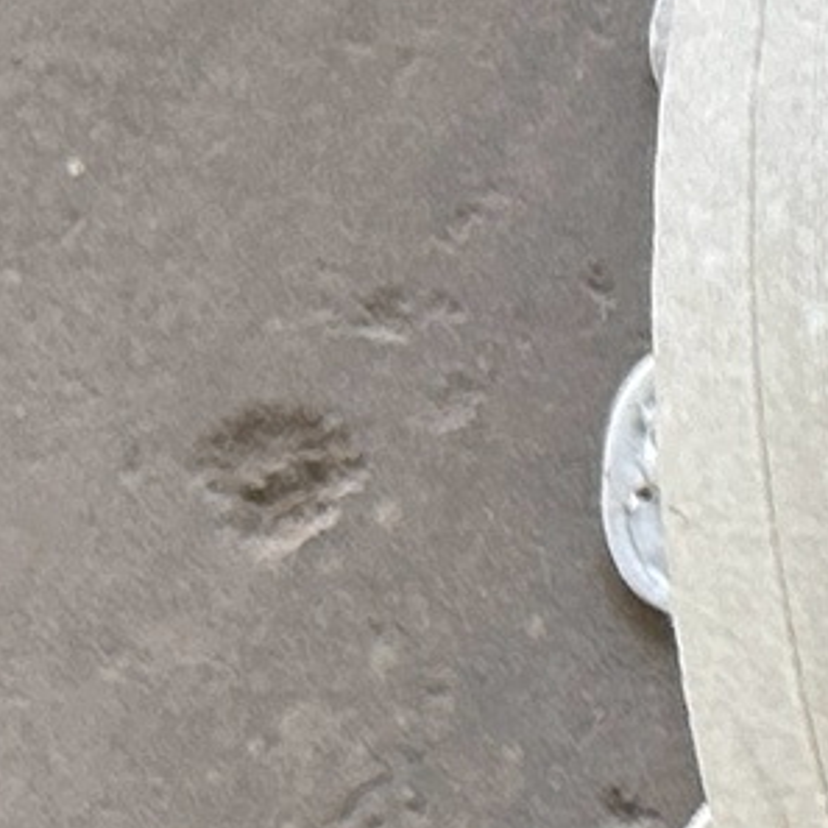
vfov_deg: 8.8
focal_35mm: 198
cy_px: 100
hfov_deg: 7.5
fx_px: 5358
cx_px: 2690
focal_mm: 5.7
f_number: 1.5
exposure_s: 1/121
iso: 64
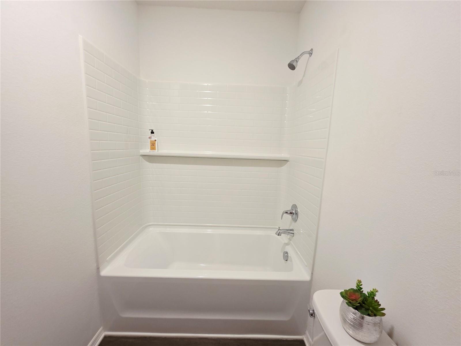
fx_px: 173
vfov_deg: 89.9
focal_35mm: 13
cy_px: 173
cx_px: 230
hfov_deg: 106.2
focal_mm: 2.2
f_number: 1.9
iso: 160
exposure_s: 1/60
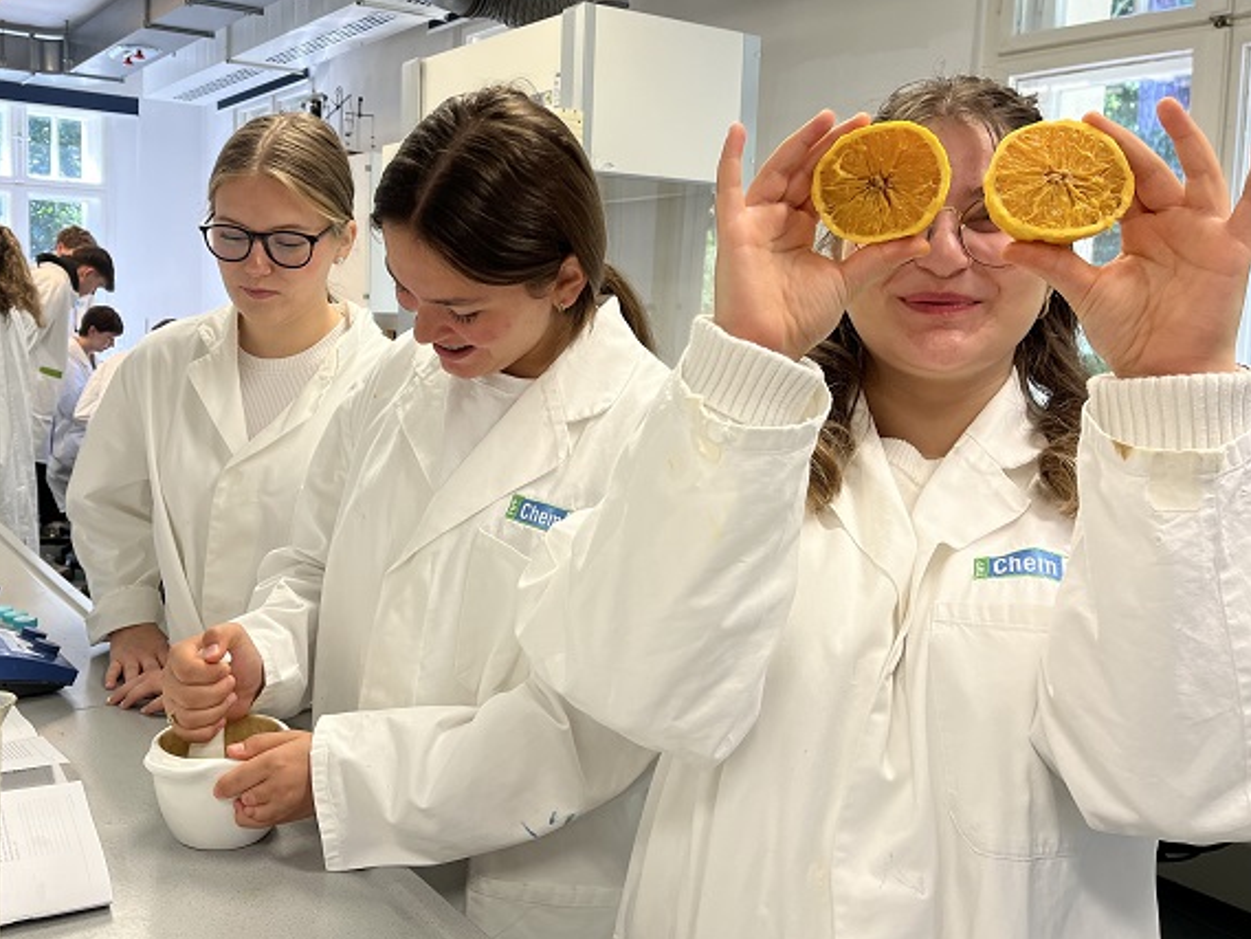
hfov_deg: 56.3
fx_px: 1157
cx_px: 484
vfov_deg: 44.1
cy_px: 412
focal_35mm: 32
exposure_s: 1/100
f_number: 1.6
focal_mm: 5.1
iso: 80
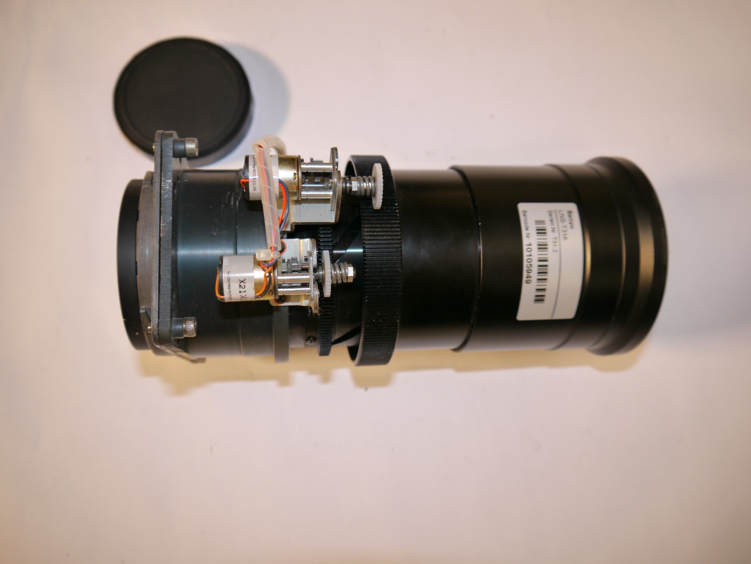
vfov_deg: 49.7
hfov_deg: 63.4
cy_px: 282
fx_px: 607
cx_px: 376
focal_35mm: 28
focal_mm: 14
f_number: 3.5
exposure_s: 1/30
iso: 160
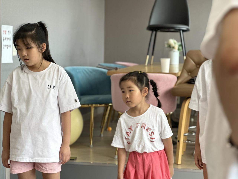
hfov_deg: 25.3
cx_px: 119
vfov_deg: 19.1
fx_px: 529
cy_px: 90
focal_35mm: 77
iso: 200
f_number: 2.8
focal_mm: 9
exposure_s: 1/40
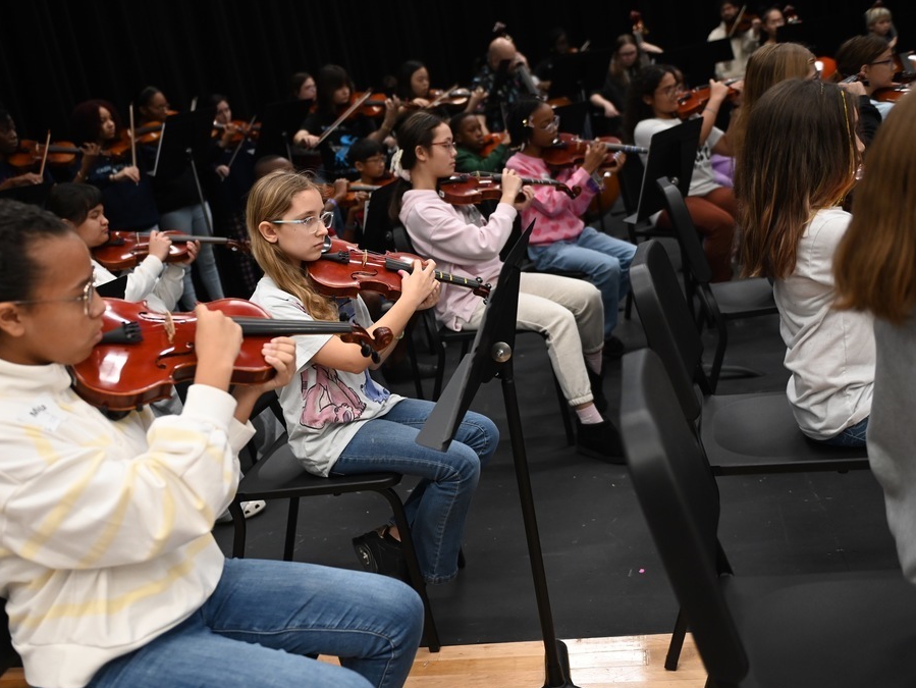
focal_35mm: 35
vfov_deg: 40.7
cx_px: 411
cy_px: 346
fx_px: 927
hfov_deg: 52.5
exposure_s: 1/250
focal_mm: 32
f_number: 2.8
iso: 2000
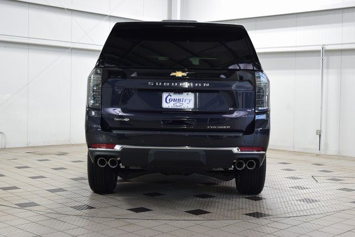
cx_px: 178
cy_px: 118
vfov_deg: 25.1
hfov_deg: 36.9
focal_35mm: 54
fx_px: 533
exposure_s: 1/15
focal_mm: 36
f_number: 6.3
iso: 560
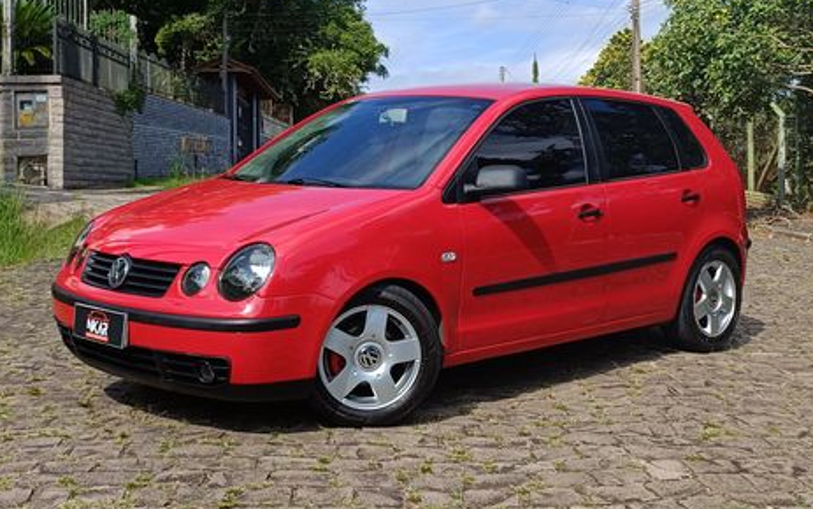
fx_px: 621
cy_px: 232
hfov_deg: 66.4
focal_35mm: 28
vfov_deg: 44.6
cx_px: 406
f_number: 1.5
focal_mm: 4.94
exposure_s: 1/1497
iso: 66
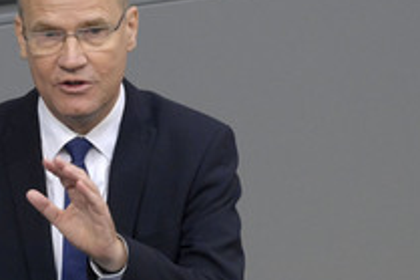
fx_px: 9815
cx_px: 79
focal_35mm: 842
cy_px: 209
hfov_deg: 2.5
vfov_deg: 1.6
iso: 8000
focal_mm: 390
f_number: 6.3
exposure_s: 1/320
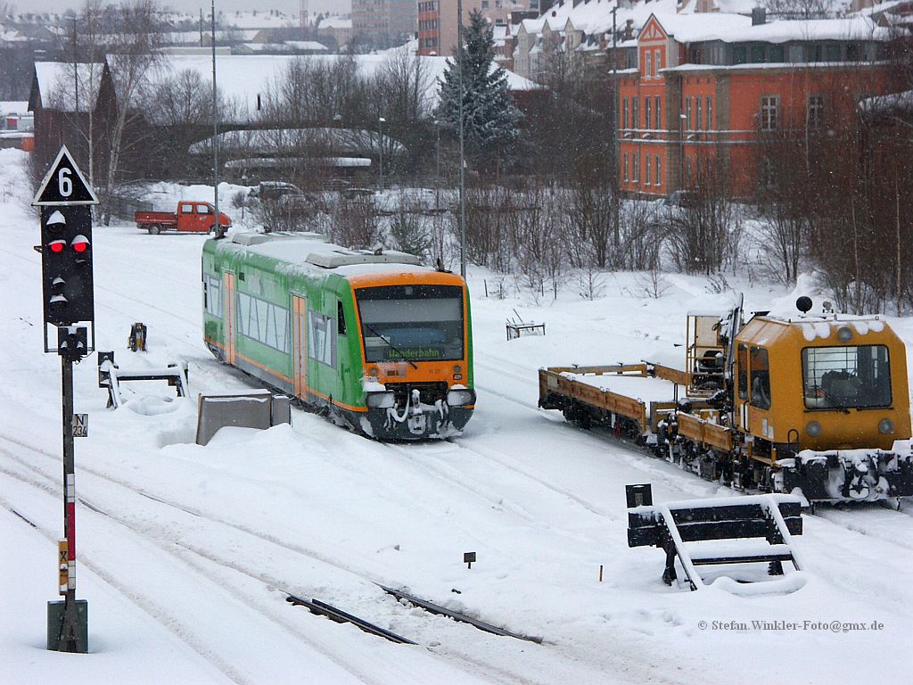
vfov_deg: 11.3
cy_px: 342
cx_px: 456
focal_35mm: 131
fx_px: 3455
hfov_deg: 15.1
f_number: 4.5
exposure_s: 1/320
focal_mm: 33.39
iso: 100
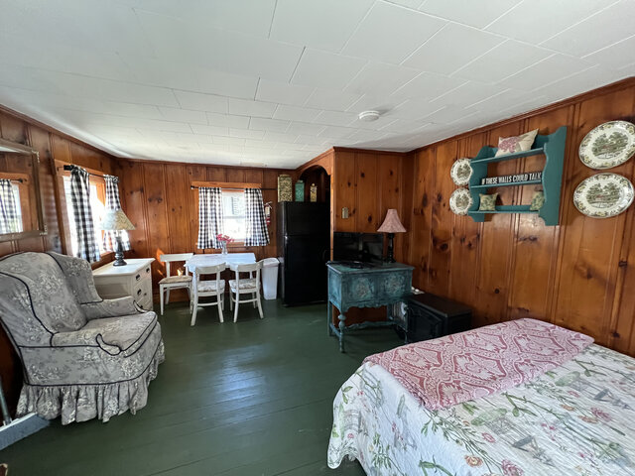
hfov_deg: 106.2
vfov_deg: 89.9
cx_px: 318
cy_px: 238
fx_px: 238
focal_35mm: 13
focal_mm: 1.57
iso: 640
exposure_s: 1/60
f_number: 1.8
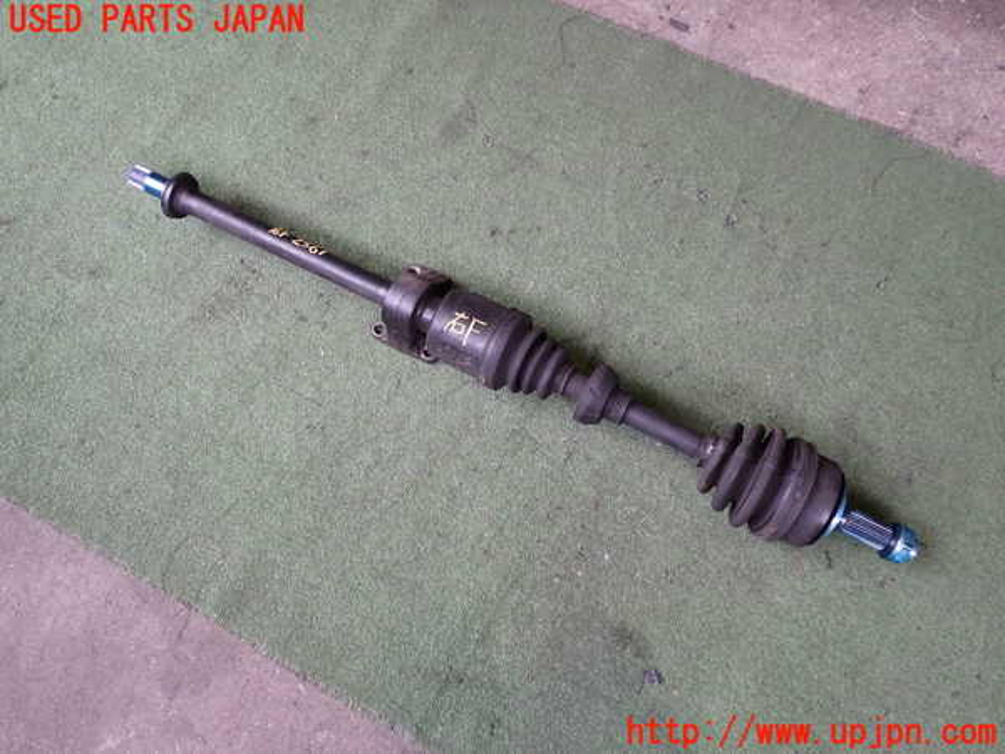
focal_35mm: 30
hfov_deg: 60.0
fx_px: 871
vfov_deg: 46.8
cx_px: 502
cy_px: 377
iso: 200
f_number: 2.3
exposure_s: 1/80
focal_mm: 5.4
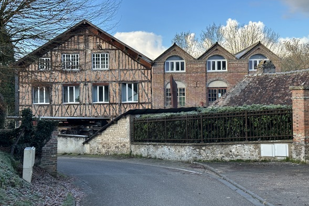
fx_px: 438
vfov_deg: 26.5
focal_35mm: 51
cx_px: 157
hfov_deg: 38.9
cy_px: 96
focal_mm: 6.86
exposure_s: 1/719
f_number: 1.78
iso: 64
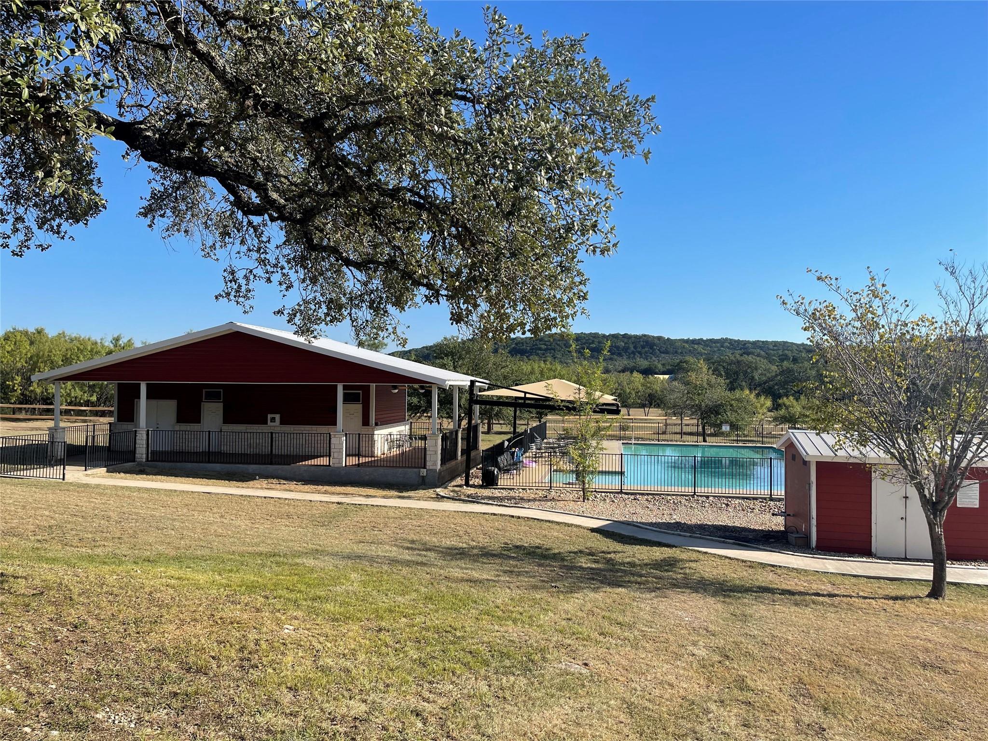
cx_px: 494
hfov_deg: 67.3
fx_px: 742
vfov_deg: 53.1
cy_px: 370
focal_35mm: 26
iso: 32
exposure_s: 1/2924
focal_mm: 5.1
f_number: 1.6
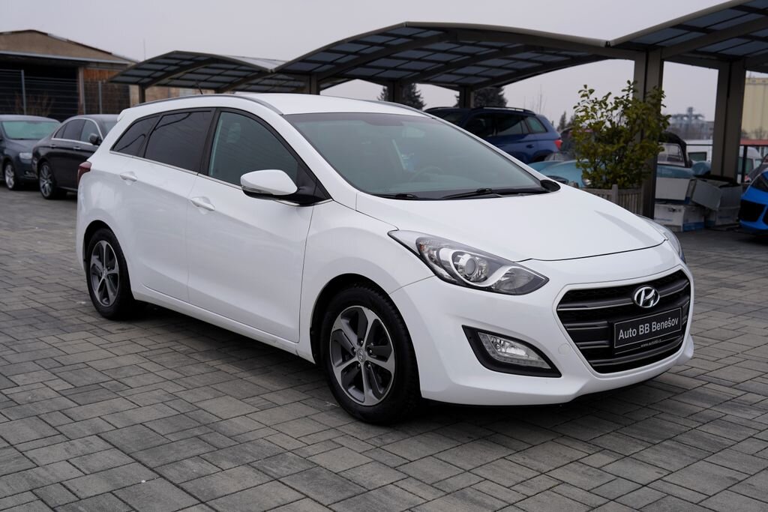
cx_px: 384
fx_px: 853
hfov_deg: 48.5
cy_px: 256
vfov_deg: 33.4
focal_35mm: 40
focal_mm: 40
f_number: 4.5
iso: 100
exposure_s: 1/100
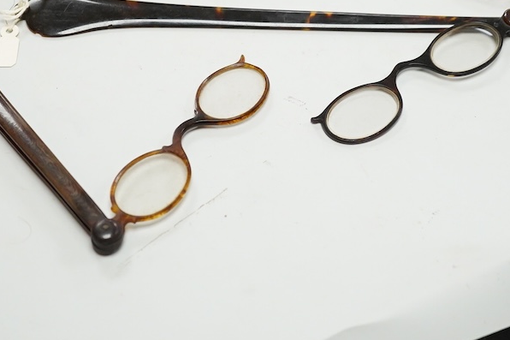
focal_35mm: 85
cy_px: 35
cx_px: 271
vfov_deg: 15.9
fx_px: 1204
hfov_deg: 23.9
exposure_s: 1/400
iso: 2000
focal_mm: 30
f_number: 3.5
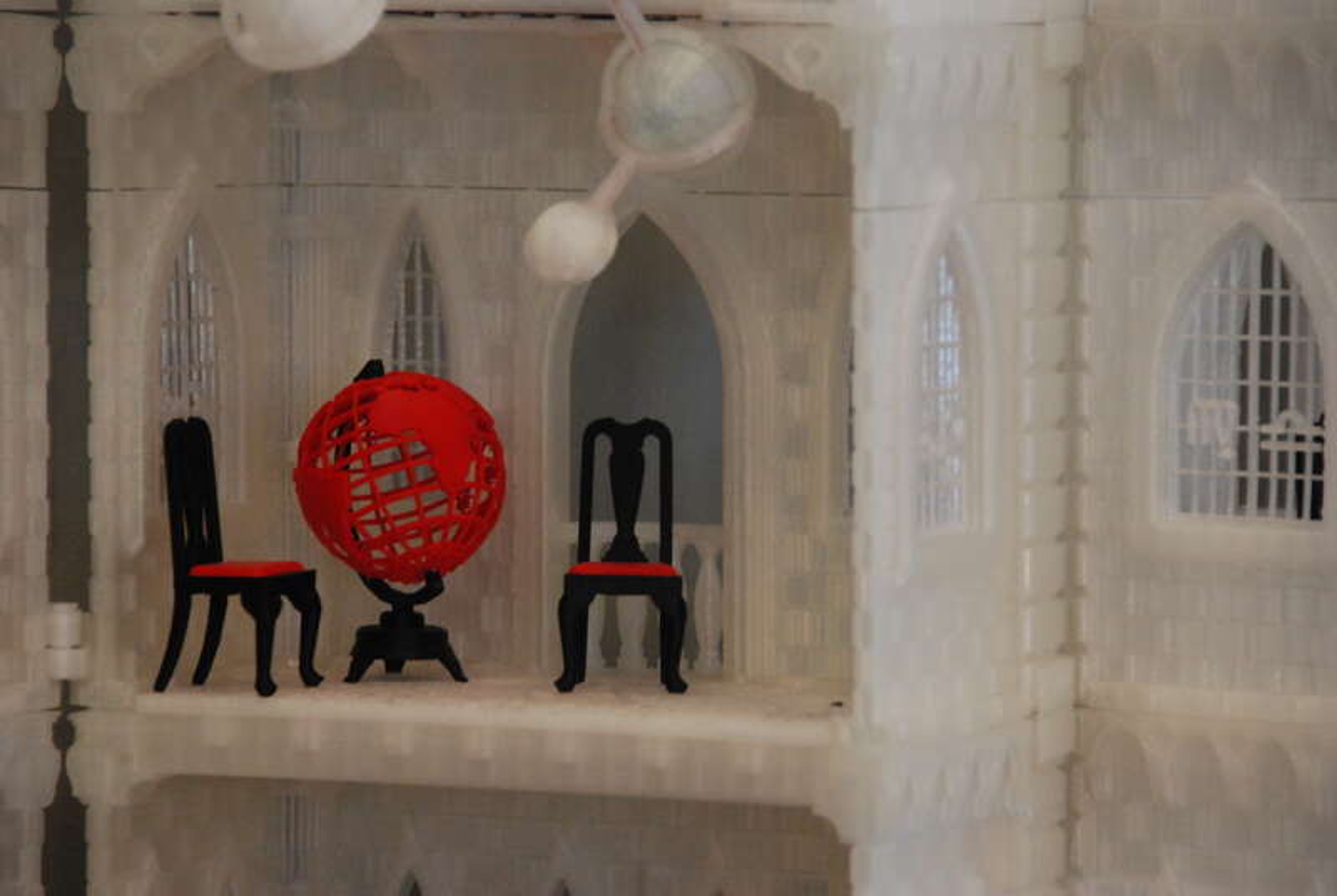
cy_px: 448
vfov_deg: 4.6
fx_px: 11158
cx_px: 668
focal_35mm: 300
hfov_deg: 6.9
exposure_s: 1/30
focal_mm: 200
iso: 1600
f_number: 5.6
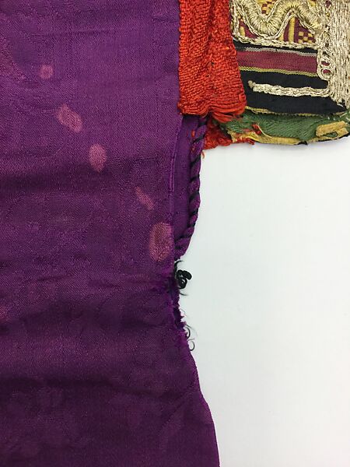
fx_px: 418
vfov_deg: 58.4
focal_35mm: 31
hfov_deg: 45.4
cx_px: 175
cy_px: 234
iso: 25
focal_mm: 3.3
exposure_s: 1/30
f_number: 2.4
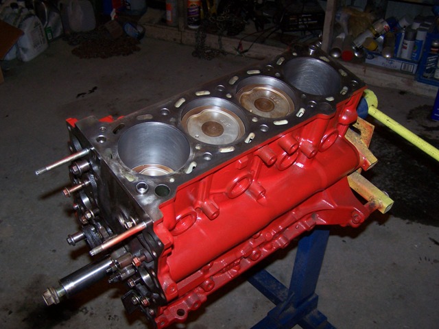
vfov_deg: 37.7
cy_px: 164
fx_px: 482
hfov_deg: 49.0
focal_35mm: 38
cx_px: 220
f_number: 2.8
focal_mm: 6.3
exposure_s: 1/60
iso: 140
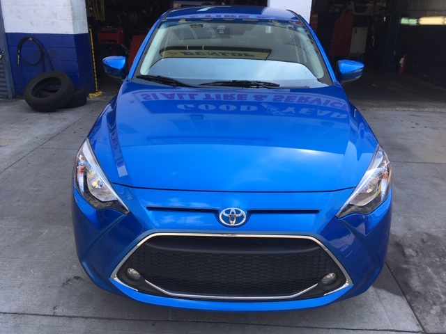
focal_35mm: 29
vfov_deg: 48.2
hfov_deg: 61.7
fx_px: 374
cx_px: 223
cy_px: 167
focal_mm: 4.15
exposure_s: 1/418
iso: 25
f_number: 2.2
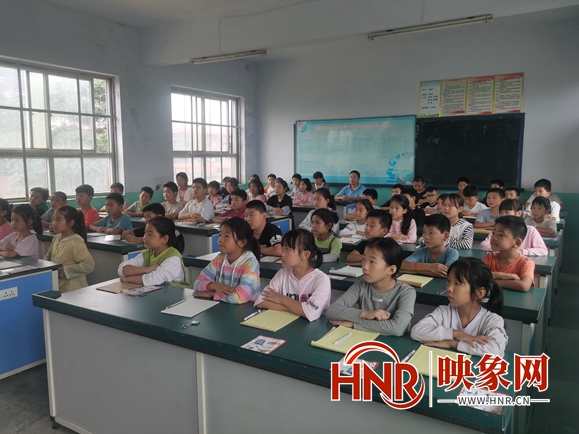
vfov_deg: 49.7
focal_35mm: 28
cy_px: 212
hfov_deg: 63.5
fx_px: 468
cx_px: 289
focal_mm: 5.58
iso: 64
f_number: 1.8
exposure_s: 1/100
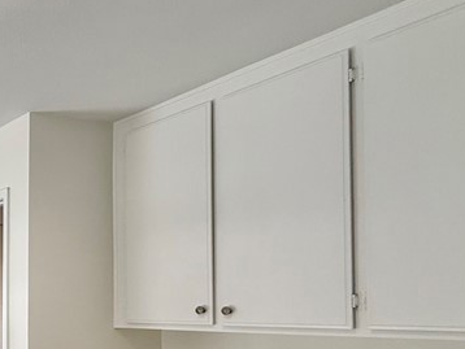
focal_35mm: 40
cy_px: 297
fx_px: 538
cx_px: -184
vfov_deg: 34.5
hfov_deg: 31.4
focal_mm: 2.22
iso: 80
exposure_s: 1/120
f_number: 2.2
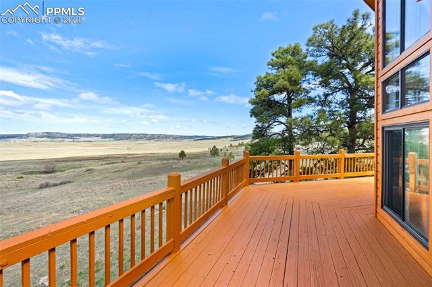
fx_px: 192
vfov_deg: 73.7
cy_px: 144
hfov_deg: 96.8
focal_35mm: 16
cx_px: 216
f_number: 7.1
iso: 100
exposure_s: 1/40
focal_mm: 16
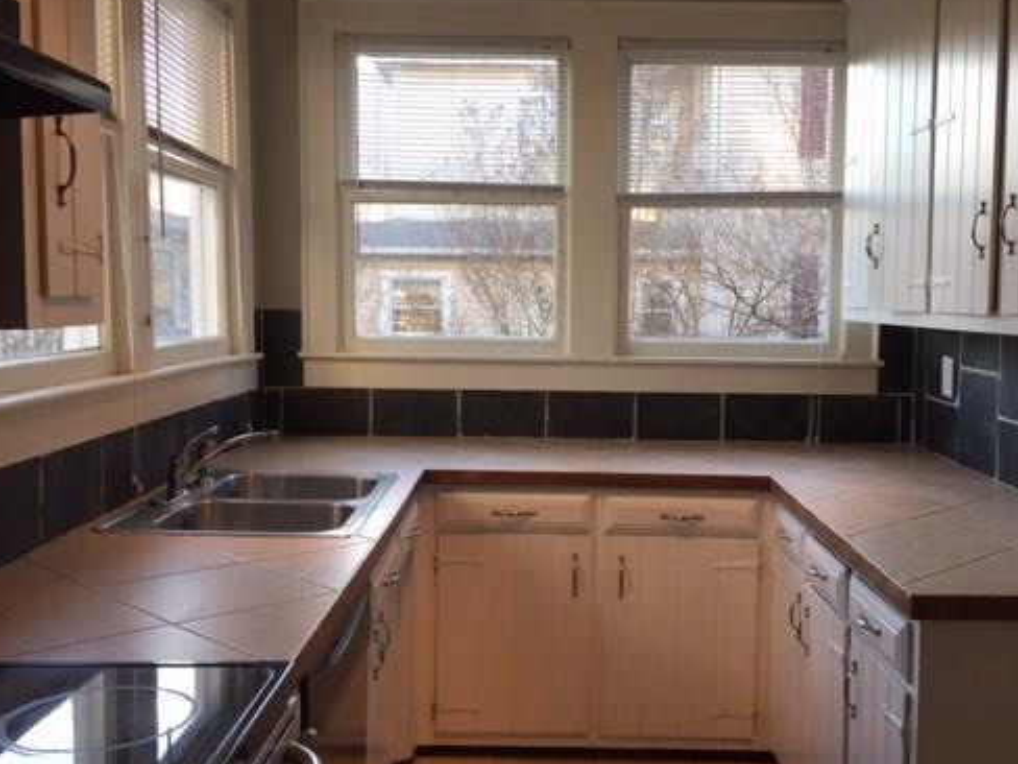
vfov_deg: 37.7
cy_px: 386
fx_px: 1118
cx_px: 567
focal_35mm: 38
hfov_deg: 48.9
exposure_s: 1/60
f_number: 2.2
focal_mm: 4.15
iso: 40
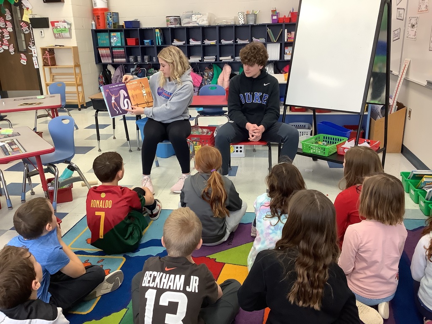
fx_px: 387
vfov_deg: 45.4
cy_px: 162
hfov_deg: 58.4
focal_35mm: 31
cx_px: 216
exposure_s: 1/60
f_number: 2.4
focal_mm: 3.3
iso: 160
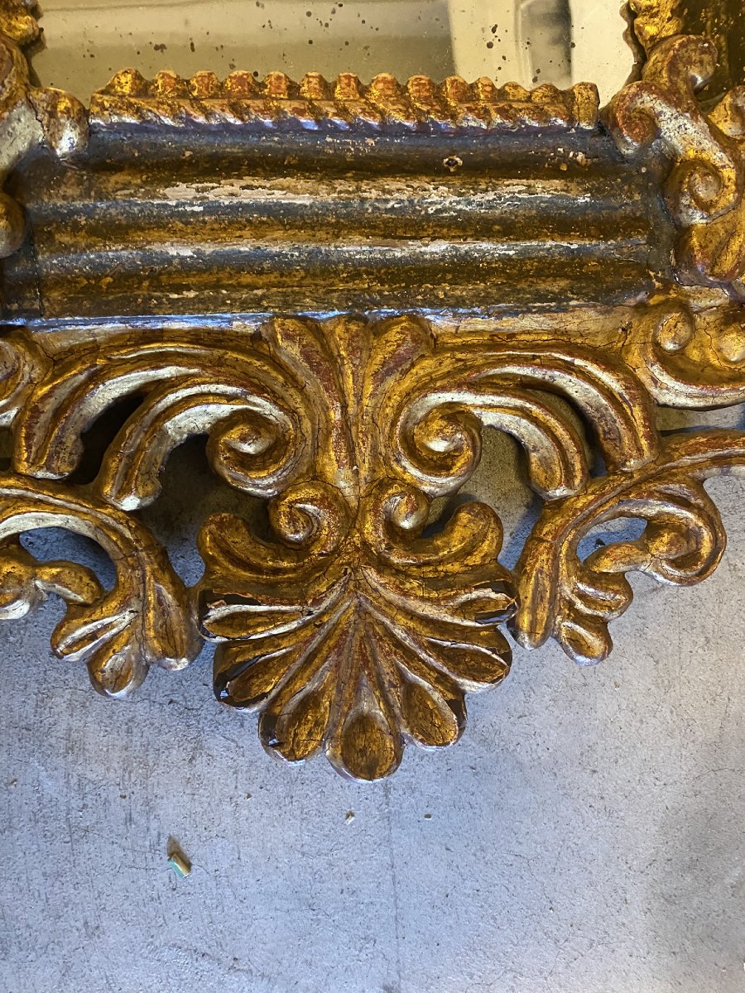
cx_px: 372
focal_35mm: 26
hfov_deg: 53.1
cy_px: 496
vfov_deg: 67.3
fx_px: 746
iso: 500
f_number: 1.8
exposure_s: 1/50
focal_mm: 4.25
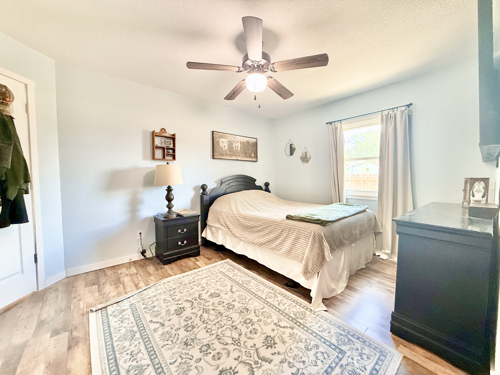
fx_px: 202
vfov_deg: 85.7
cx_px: 250
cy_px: 188
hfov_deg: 102.1
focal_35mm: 14
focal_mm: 2.22
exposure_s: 1/60
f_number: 2.2
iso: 500
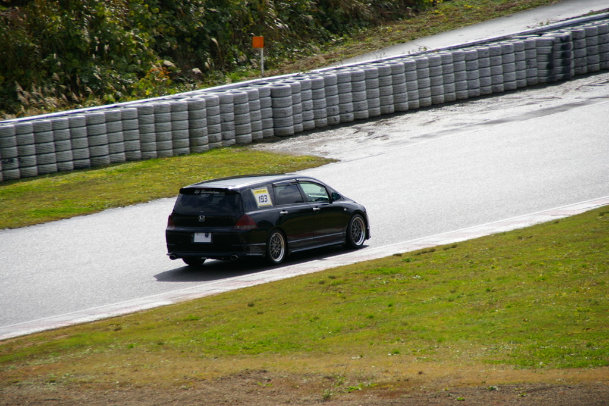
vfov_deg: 5.1
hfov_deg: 7.6
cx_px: 304
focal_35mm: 270
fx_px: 4566
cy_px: 203
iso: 200
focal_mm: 180
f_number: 8
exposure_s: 1/750
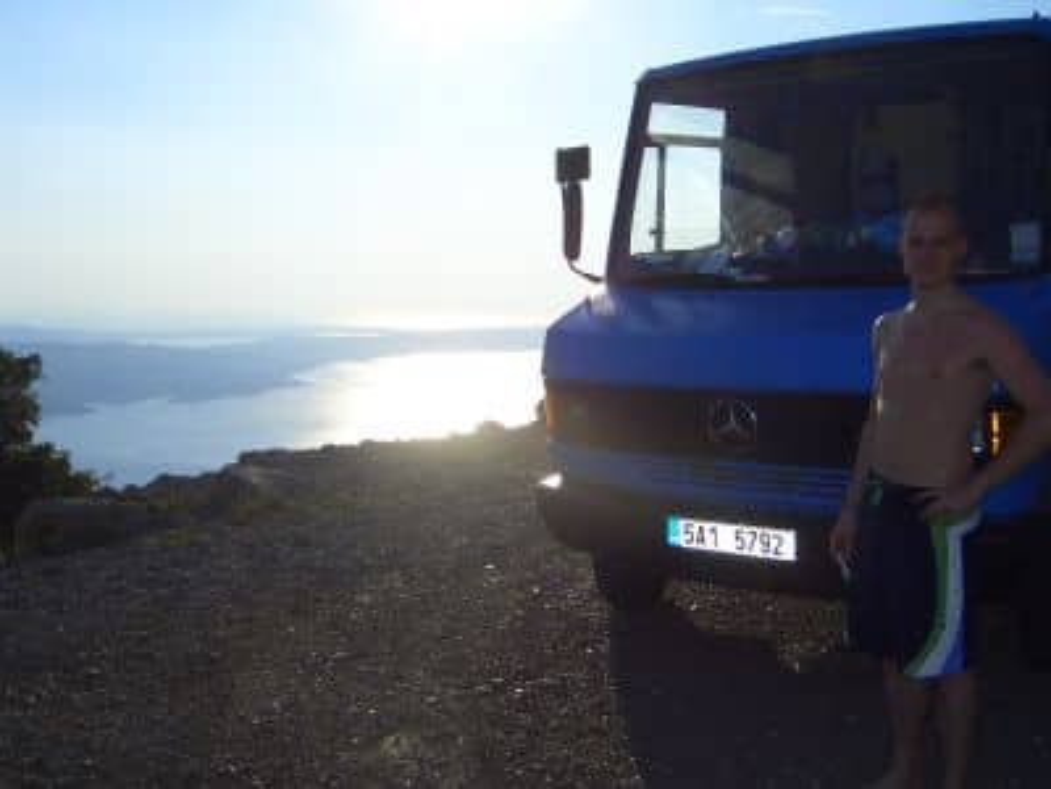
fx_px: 1184
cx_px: 526
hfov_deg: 47.9
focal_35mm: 39
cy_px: 394
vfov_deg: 36.8
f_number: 4.8
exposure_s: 1/2000
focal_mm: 8
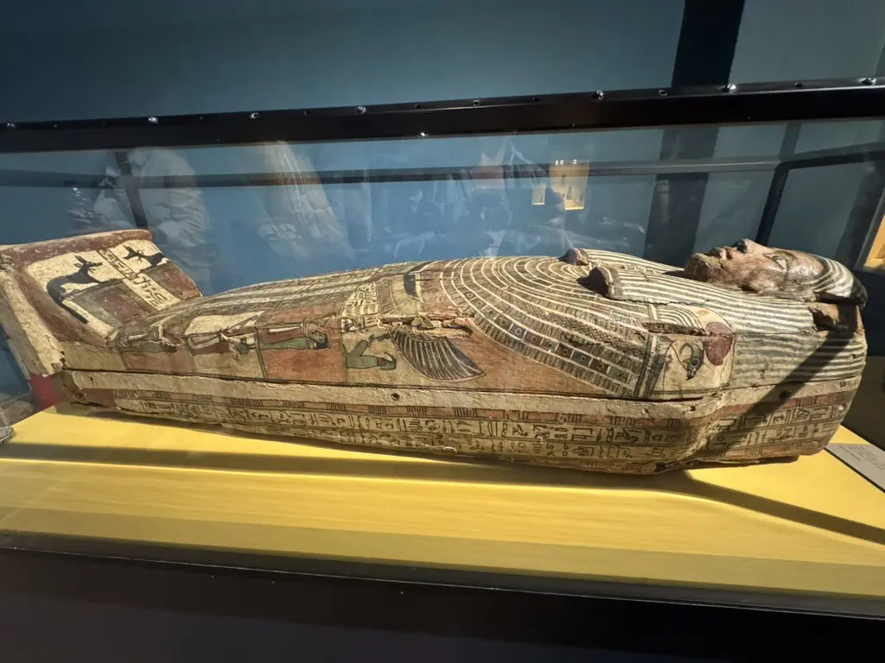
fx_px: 358
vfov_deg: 85.7
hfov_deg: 102.1
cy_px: 332
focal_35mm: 14
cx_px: 442
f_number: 2.2
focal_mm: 2.22
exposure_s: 1/50
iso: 1250
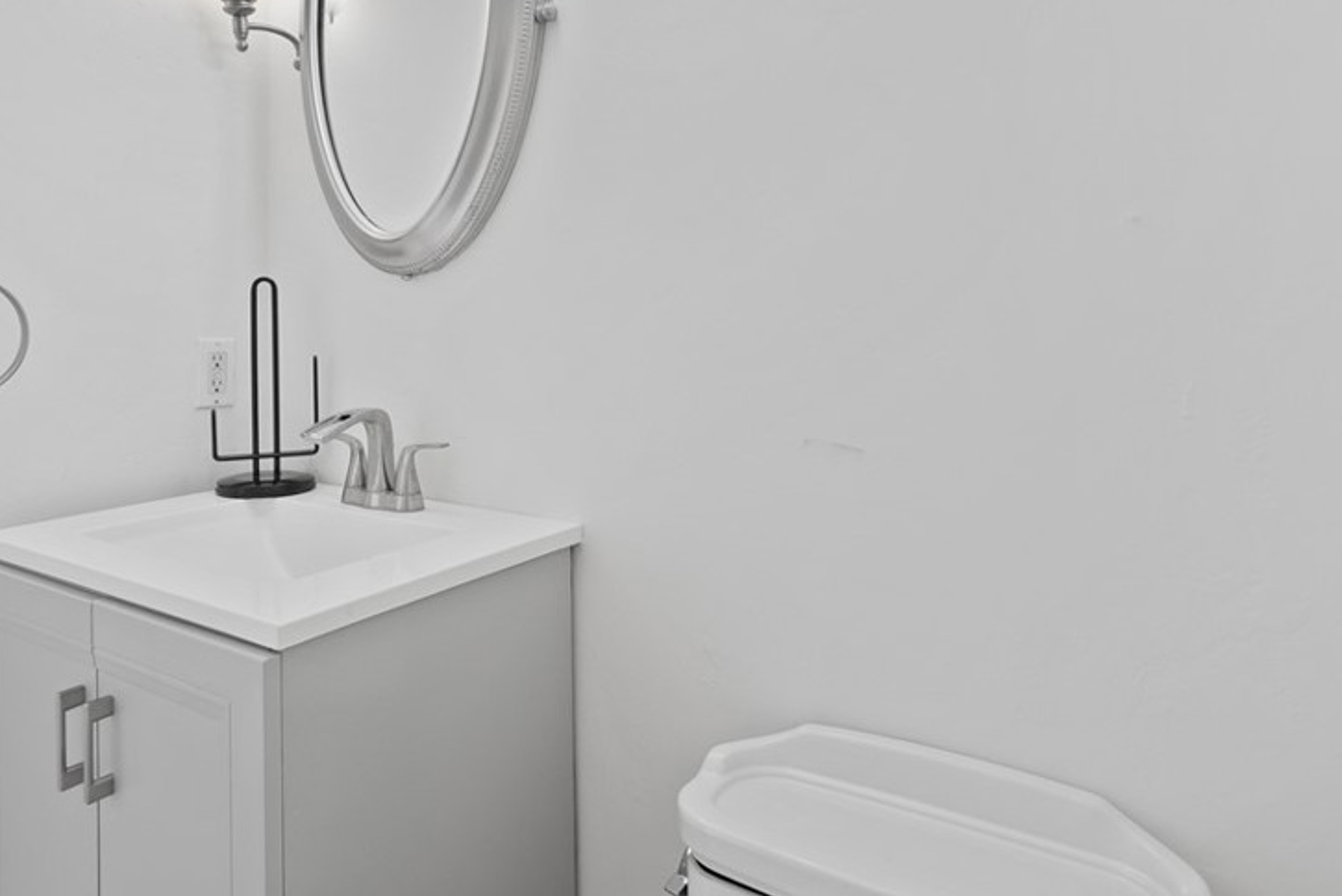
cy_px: 329
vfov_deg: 52.5
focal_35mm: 24
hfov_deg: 73.4
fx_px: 895
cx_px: 585
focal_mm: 17
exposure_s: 1/15
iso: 640
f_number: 5
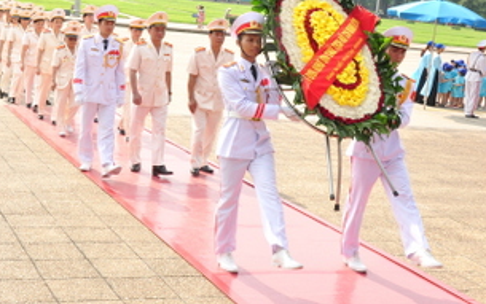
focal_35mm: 65
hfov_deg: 31.2
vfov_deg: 20.0
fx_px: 861
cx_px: 158
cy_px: 102
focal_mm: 26
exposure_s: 1/125
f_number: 13
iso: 250
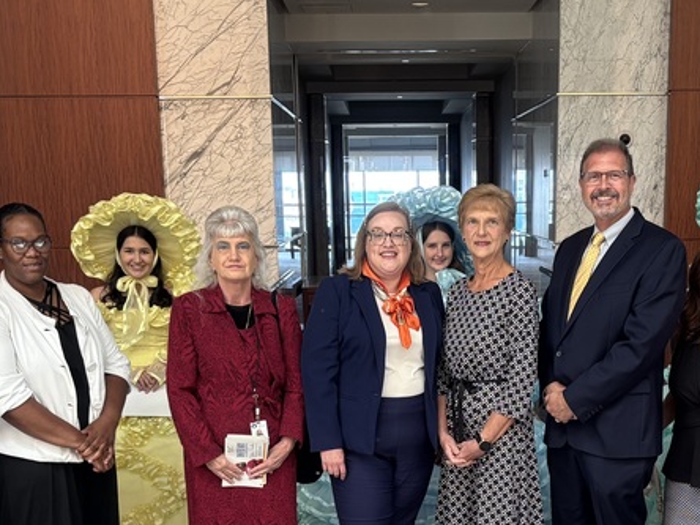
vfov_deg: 23.6
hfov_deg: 32.1
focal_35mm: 60
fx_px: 1213
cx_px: 427
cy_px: 492
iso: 125
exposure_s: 1/93
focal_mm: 5.96
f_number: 1.6
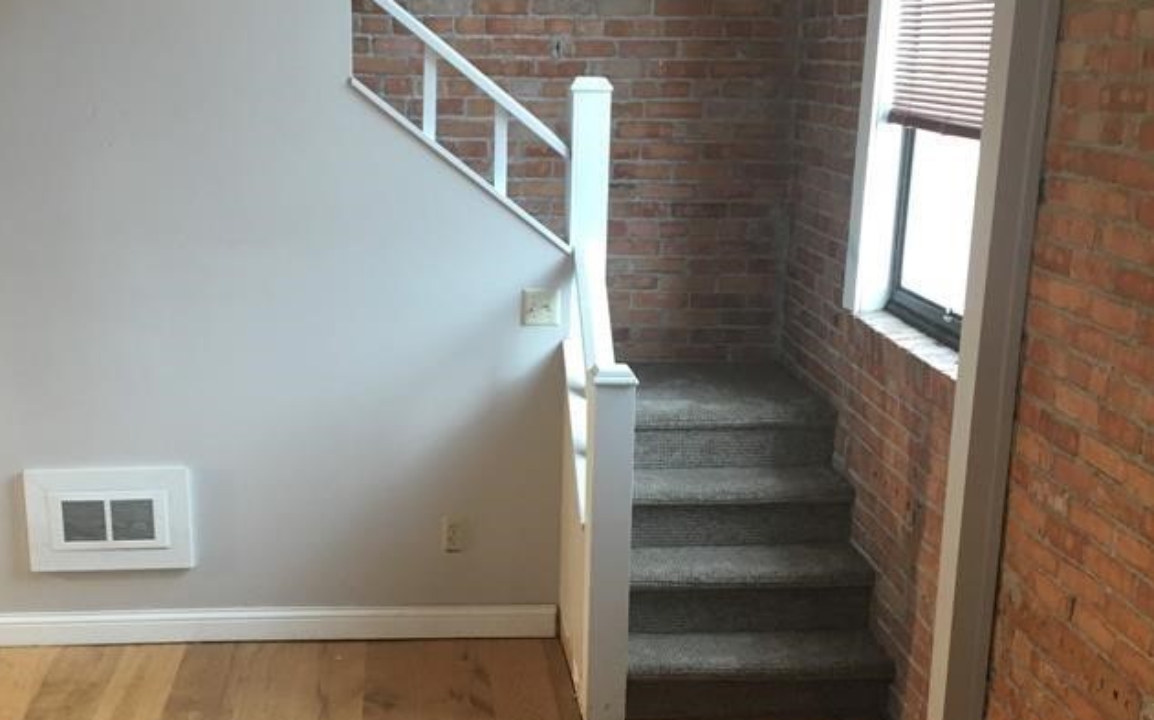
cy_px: 484
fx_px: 1572
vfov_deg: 25.7
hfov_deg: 40.3
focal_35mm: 50
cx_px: 540
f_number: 2.2
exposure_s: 1/30
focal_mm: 4.15
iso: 40
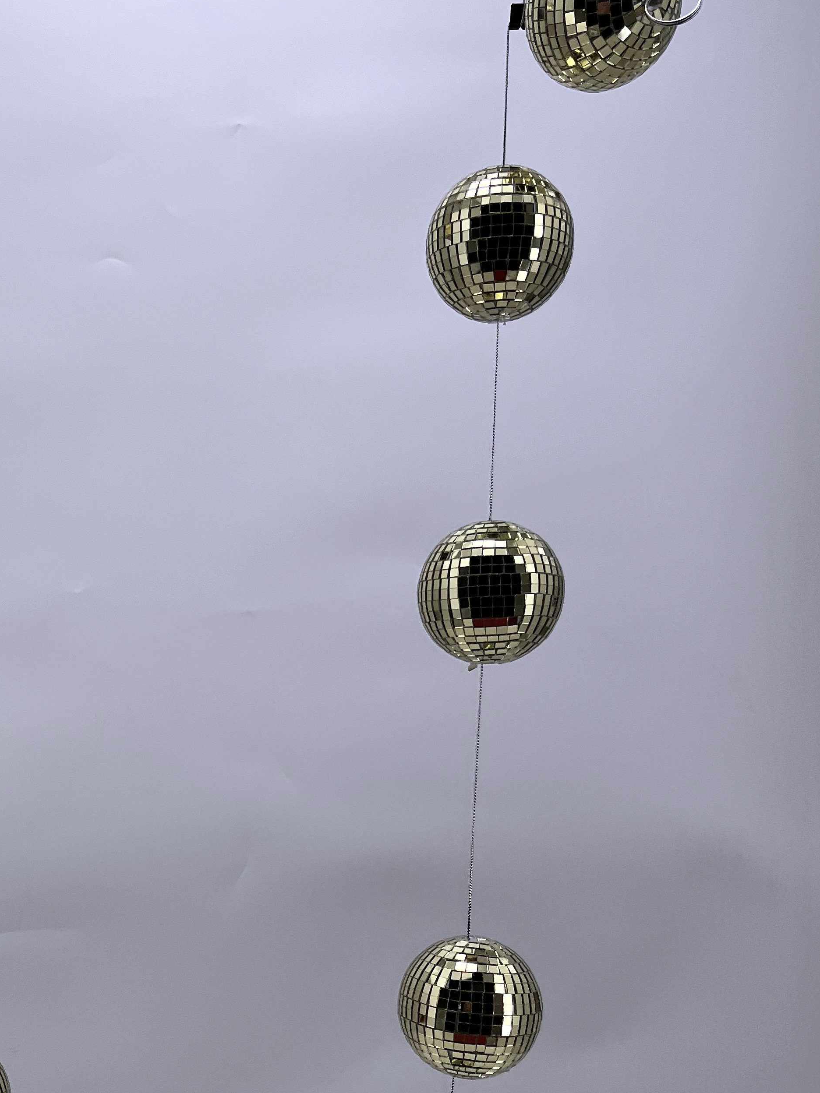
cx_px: 219
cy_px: 780
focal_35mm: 42
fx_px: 1327
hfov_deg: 33.8
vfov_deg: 43.7
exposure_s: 1/457
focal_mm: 5.1
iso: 50
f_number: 1.6
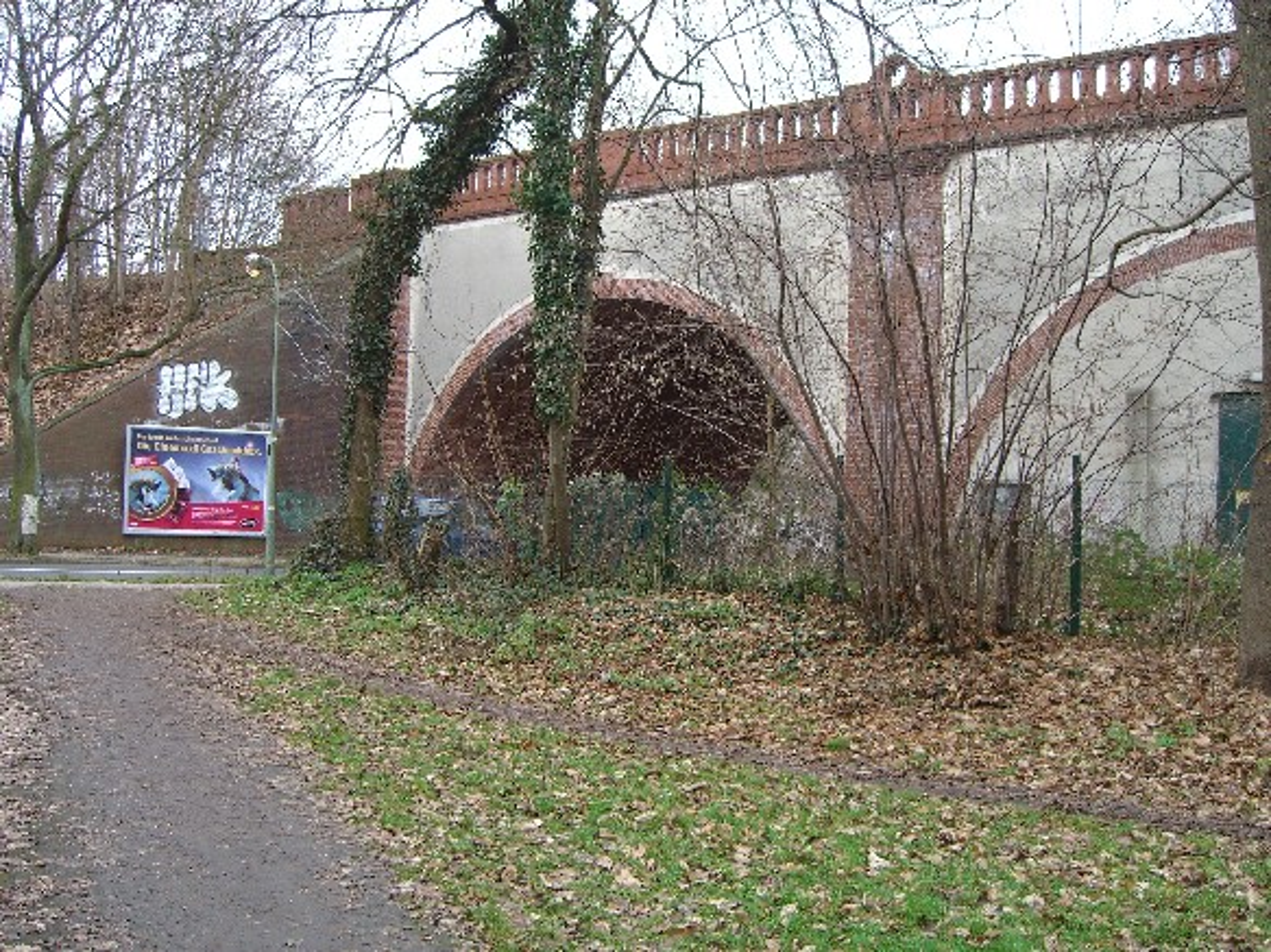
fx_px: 1395
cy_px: 476
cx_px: 636
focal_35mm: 38
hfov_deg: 49.0
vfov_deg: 37.7
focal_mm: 7.9
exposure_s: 1/80
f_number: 2.8
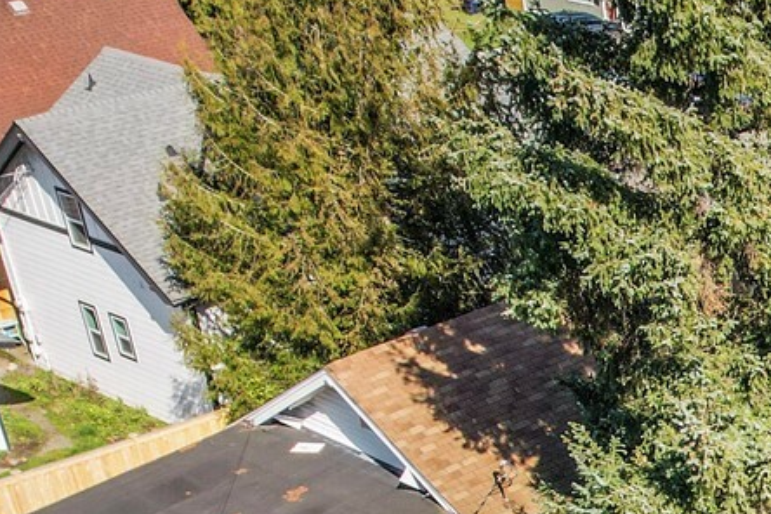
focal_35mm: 84
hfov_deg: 20.9
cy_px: 678
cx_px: 1130
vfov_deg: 15.4
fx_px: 1799
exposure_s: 1/2000
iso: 160
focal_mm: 8.38
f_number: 2.8
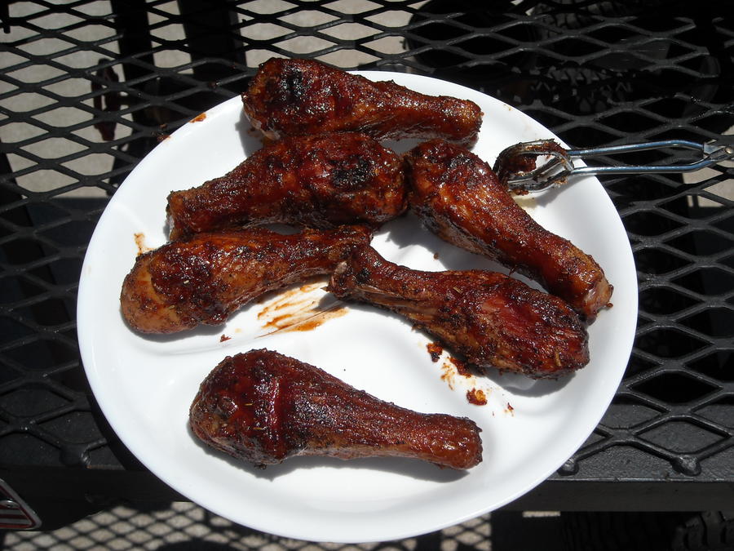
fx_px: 933
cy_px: 276
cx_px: 367
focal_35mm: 44
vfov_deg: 32.9
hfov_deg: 42.9
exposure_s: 1/544
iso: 64
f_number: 6.1
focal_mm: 7.1
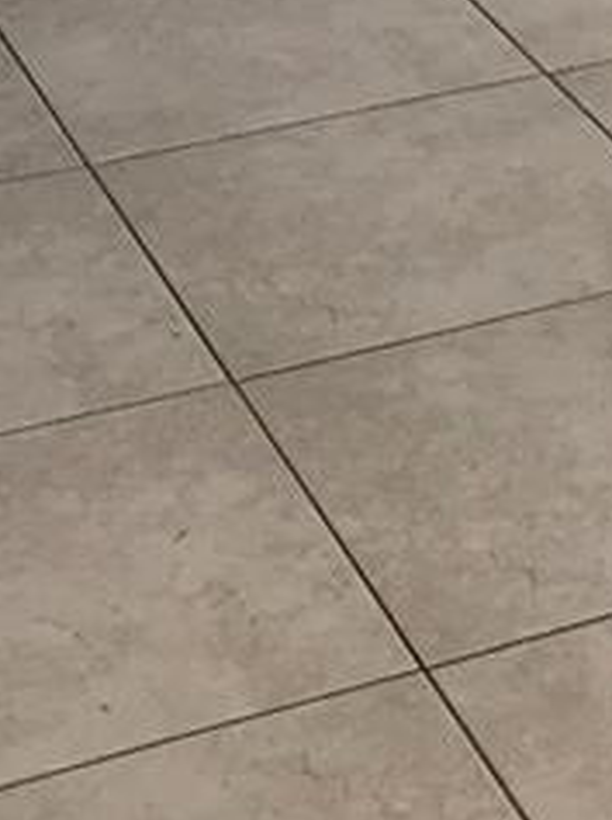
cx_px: 944
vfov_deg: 12.3
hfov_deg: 10.1
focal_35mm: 142
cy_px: -830
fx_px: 3356
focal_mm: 3.99
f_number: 1.8
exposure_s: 1/123
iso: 20
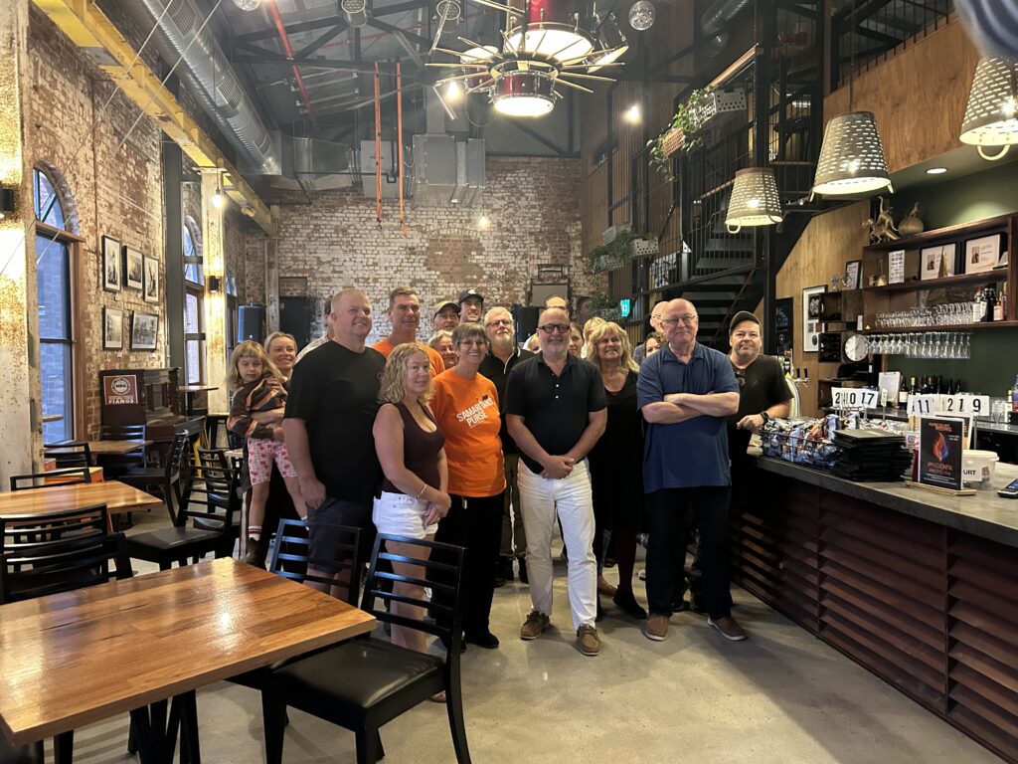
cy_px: 382
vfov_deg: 53.1
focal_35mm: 26
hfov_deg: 67.3
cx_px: 509
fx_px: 765
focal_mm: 5.7
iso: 500
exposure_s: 1/33
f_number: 1.5
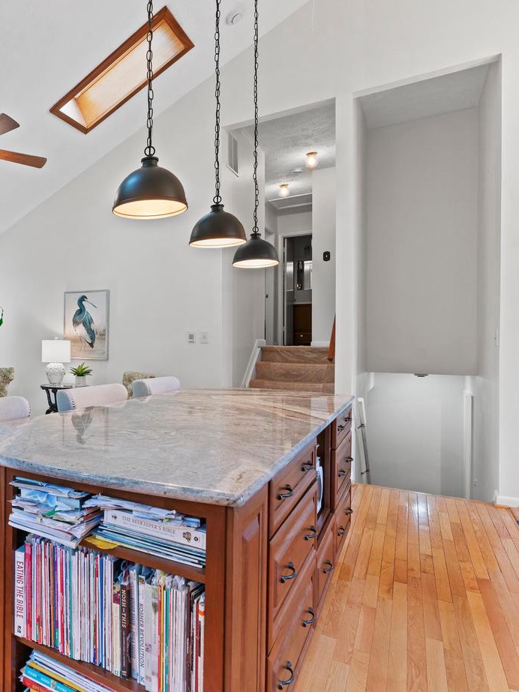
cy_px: 344
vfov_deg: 71.6
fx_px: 480
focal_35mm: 24
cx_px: 39
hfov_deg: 49.7
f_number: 8
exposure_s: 1/3
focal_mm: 16
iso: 500
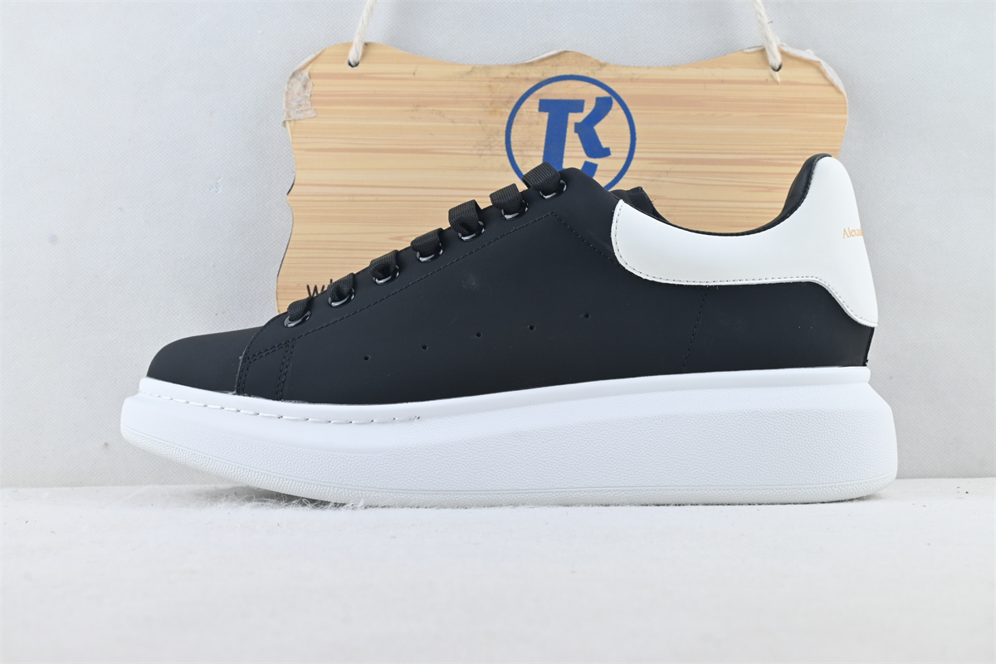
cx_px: 498
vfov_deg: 30.8
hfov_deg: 45.0
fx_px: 1203
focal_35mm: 44
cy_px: 332
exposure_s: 1/13
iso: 100
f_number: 10
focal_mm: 29
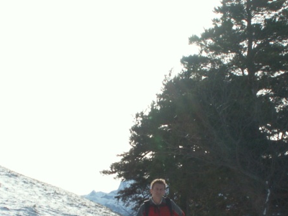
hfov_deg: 24.4
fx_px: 666
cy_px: 168
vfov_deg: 18.3
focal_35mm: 80
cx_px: 172
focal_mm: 5.86
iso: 50
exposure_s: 1/200
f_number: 7.1
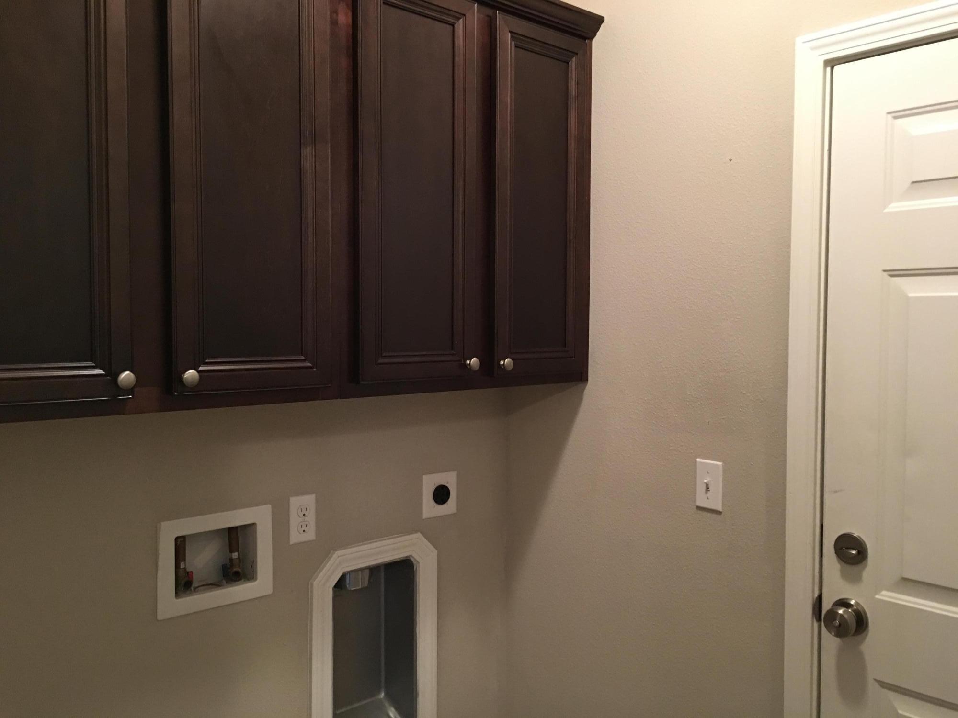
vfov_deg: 48.2
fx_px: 803
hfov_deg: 61.7
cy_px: 359
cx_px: 479
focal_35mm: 29
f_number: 2.2
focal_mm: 4.15
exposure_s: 1/10
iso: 100
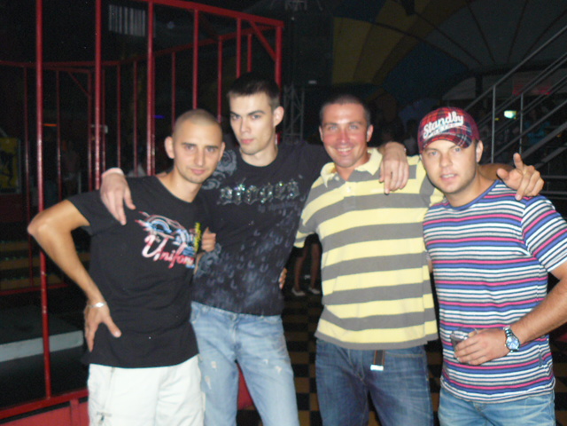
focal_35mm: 36
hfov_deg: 51.4
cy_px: 213
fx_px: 590
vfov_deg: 39.7
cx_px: 284
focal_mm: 6
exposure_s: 1/25
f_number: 2.8
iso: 200
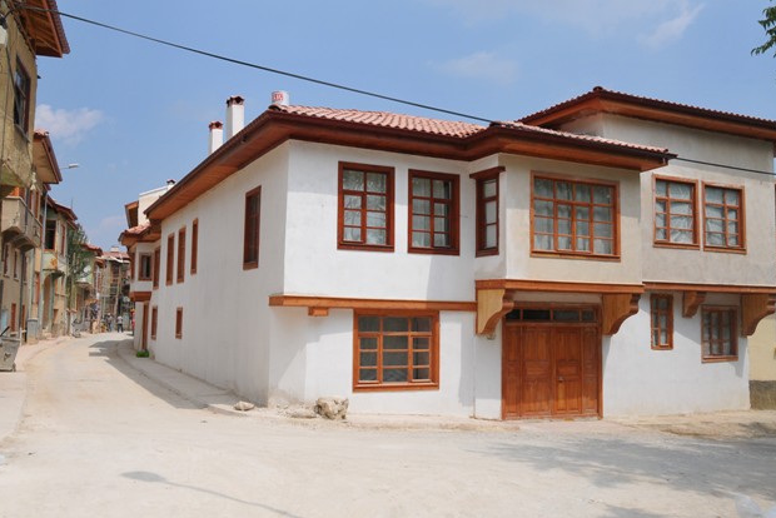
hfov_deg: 55.8
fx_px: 733
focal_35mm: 34
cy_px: 265
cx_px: 378
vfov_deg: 38.9
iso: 400
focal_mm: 22
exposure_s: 1/500
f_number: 11
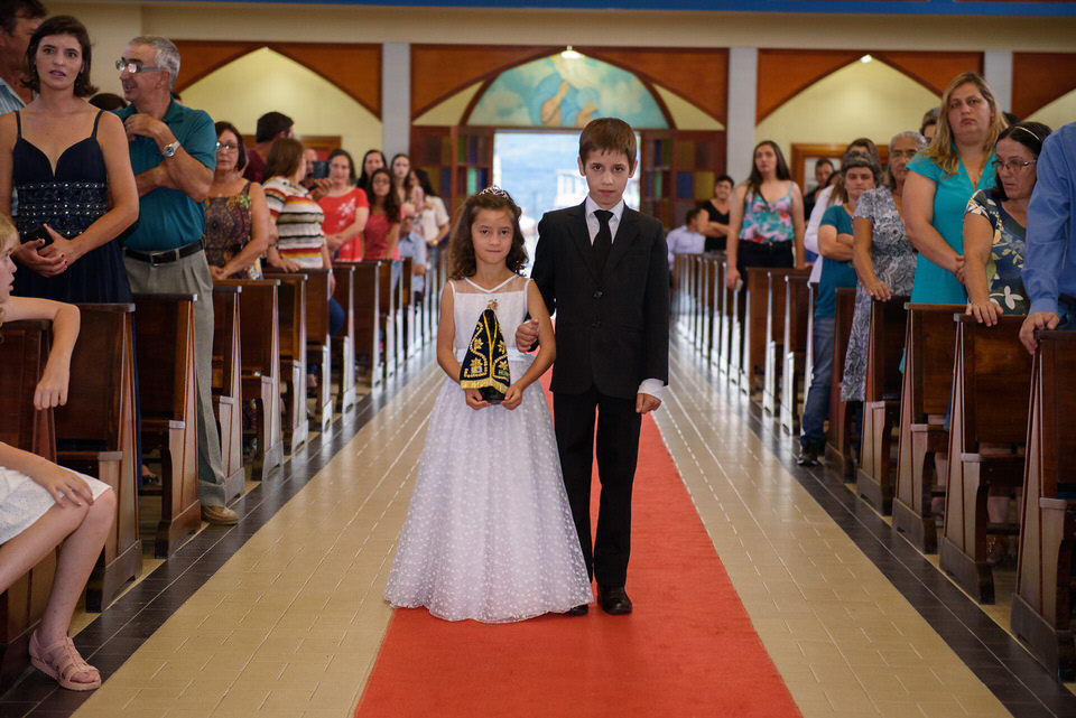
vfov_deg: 19.5
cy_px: 359
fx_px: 2093
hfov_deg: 28.8
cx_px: 538
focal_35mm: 70
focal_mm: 70
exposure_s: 1/100
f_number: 3.5
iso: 4000
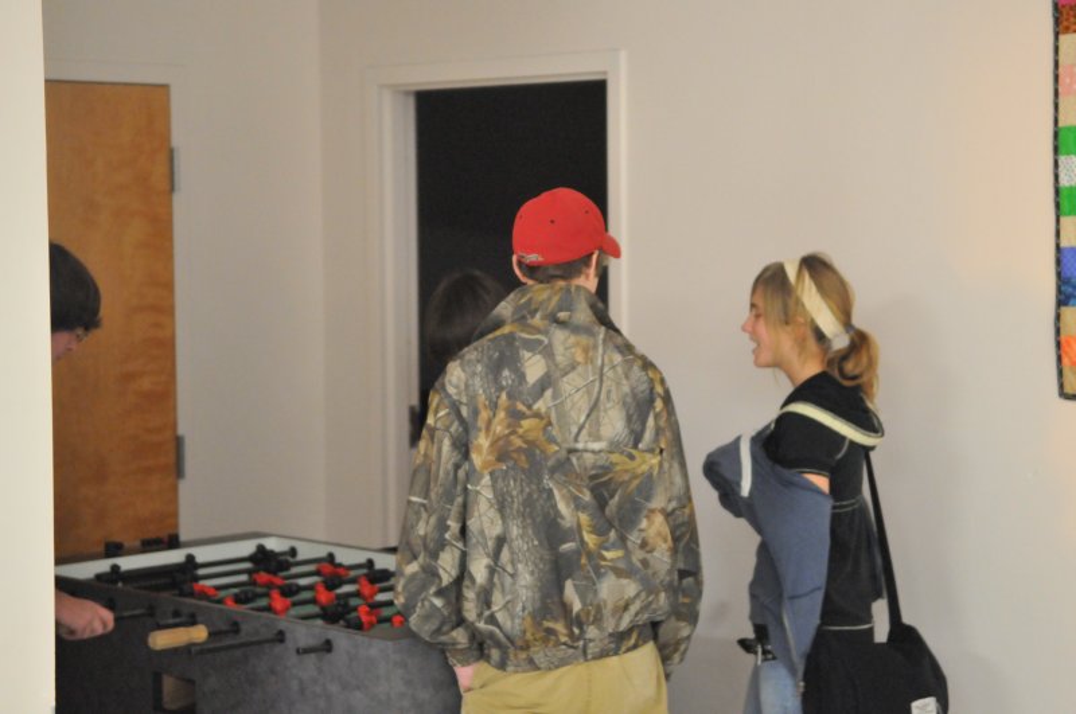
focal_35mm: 82
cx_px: 538
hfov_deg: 24.7
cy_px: 357
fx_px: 2462
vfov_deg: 16.5
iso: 2800
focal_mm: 55
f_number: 2.8
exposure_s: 1/60
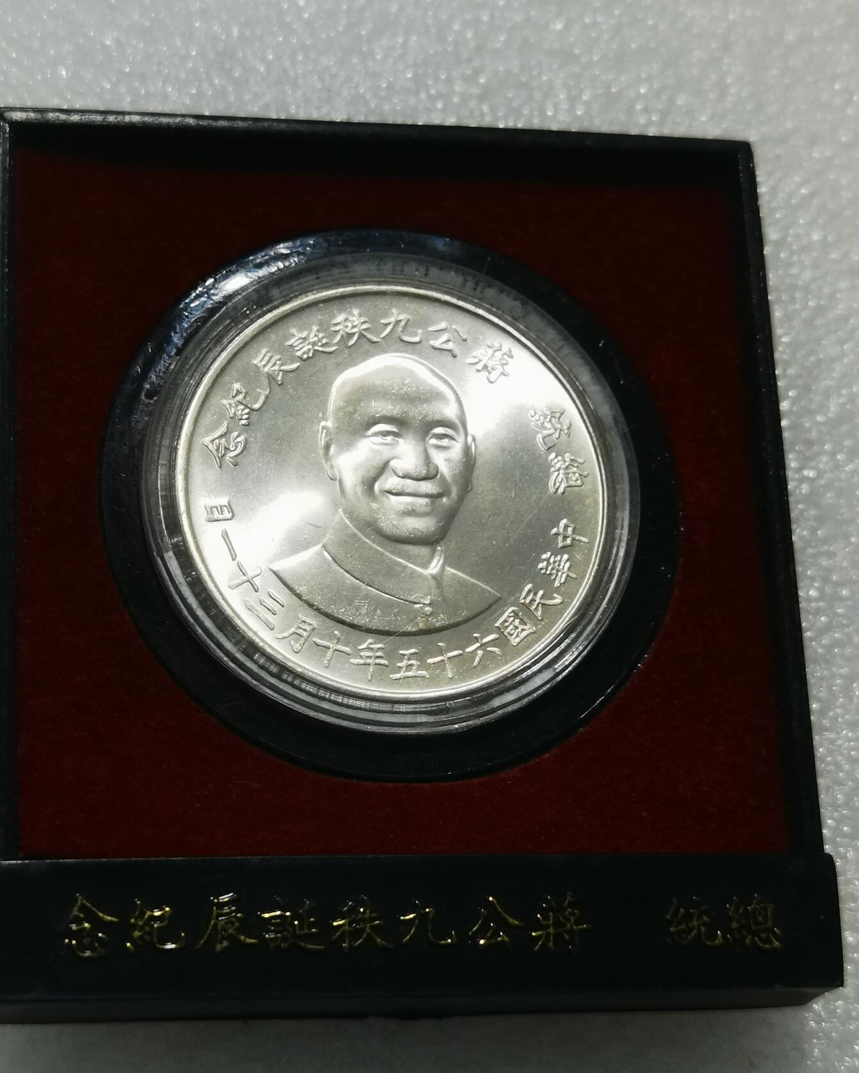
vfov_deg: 29.1
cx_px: 427
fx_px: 2065
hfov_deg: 23.5
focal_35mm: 65
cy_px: 547
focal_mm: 6.67
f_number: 1.9
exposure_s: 1/100
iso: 64
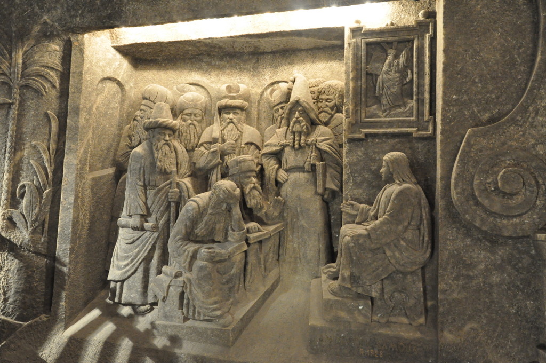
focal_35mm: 33
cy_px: 182
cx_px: 273
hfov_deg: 57.3
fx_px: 500
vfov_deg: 39.9
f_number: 5
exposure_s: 1/25
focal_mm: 22
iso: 3200
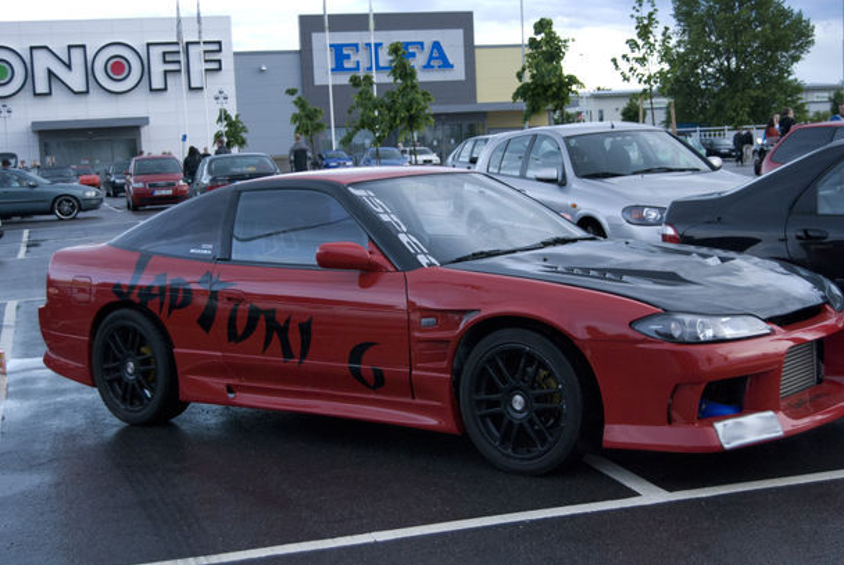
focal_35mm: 60
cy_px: 294
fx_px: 1408
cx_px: 433
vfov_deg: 22.7
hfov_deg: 33.4
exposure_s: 1/250
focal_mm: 38
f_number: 4.8
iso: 800
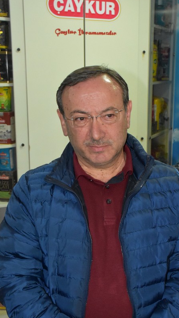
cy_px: 177
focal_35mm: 60
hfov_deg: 20.1
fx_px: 506
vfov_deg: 34.9
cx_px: 96
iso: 5000
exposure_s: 1/80
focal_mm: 30
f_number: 8
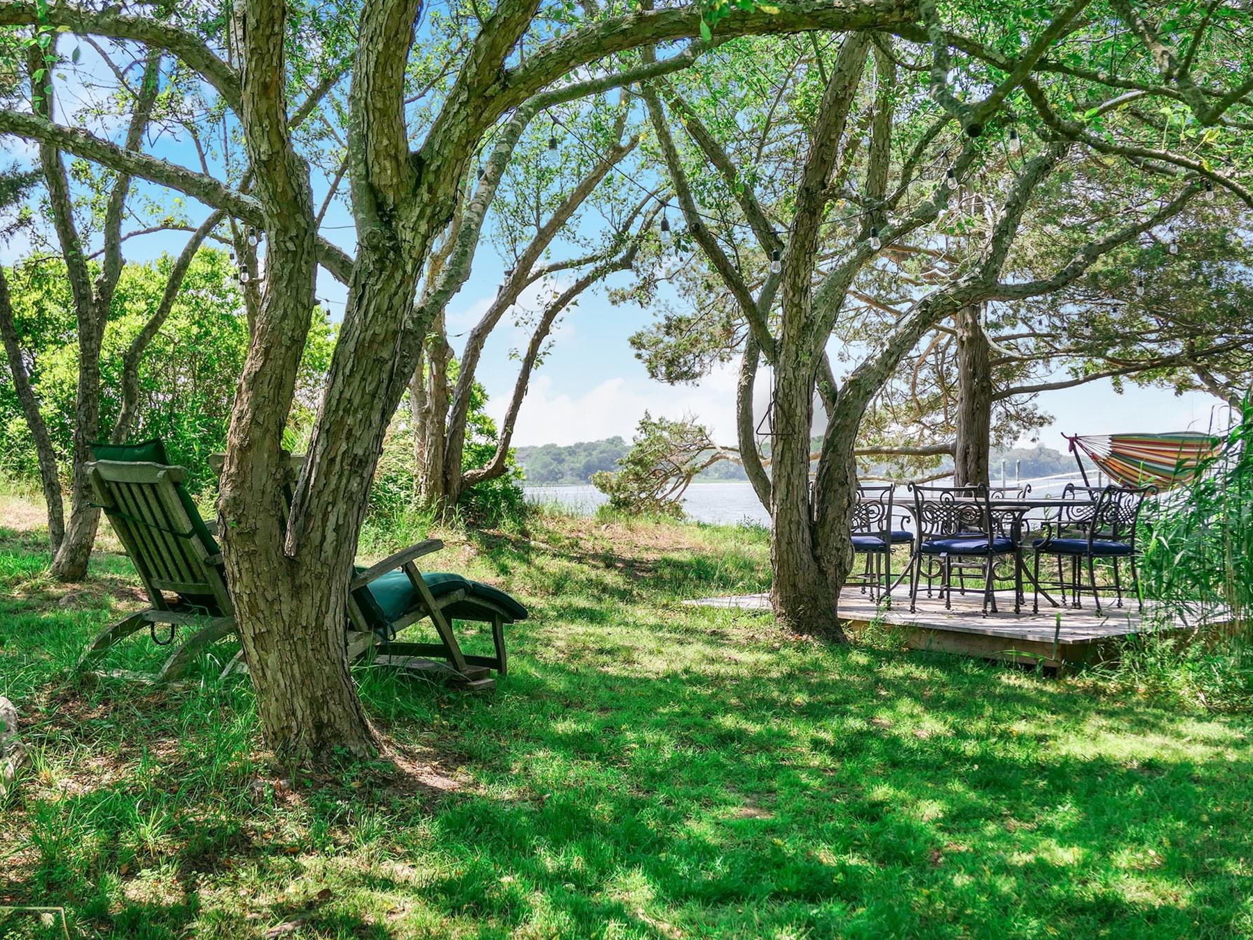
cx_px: 637
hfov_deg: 40.4
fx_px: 1701
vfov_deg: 30.9
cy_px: 472
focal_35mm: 47
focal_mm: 15.6
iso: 125
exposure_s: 1/800
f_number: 2.8
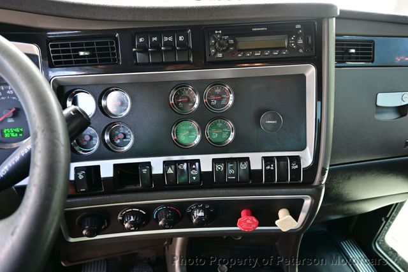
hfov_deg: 73.8
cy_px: 136
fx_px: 272
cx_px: 204
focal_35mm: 24
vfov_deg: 53.1
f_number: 3.5
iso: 140
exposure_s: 1/25
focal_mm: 16
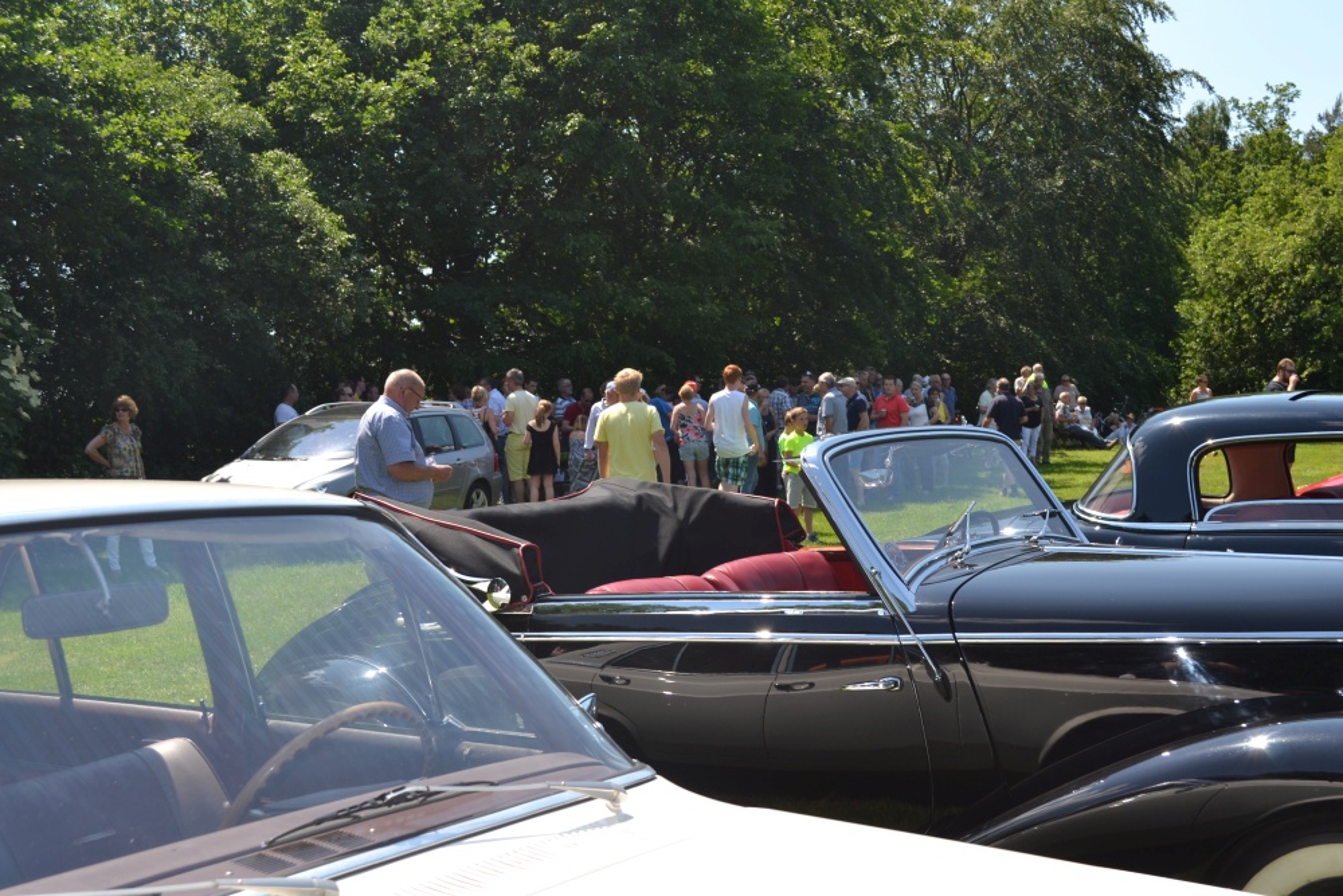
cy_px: 448
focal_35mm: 44
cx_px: 672
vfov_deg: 30.9
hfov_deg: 45.0
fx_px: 1623
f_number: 7.1
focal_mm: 29
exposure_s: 1/200
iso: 100
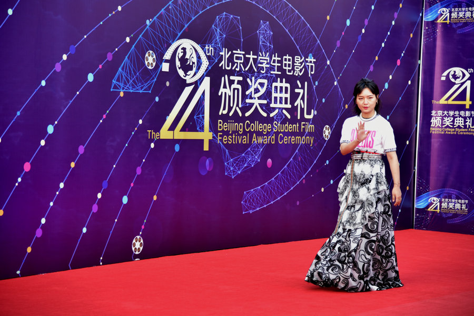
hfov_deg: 20.4
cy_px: 158
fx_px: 1317
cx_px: 237
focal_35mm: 100
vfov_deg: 13.7
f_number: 4
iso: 320
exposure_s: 1/125
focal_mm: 100
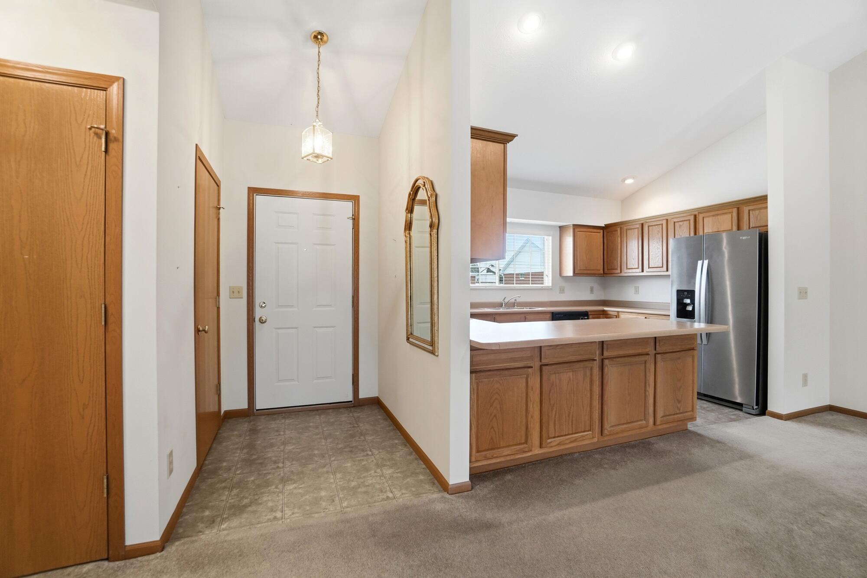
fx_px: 361
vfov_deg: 77.3
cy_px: 289
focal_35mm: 15
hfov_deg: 100.4
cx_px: 434
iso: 100
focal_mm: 10
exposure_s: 1/400
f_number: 4
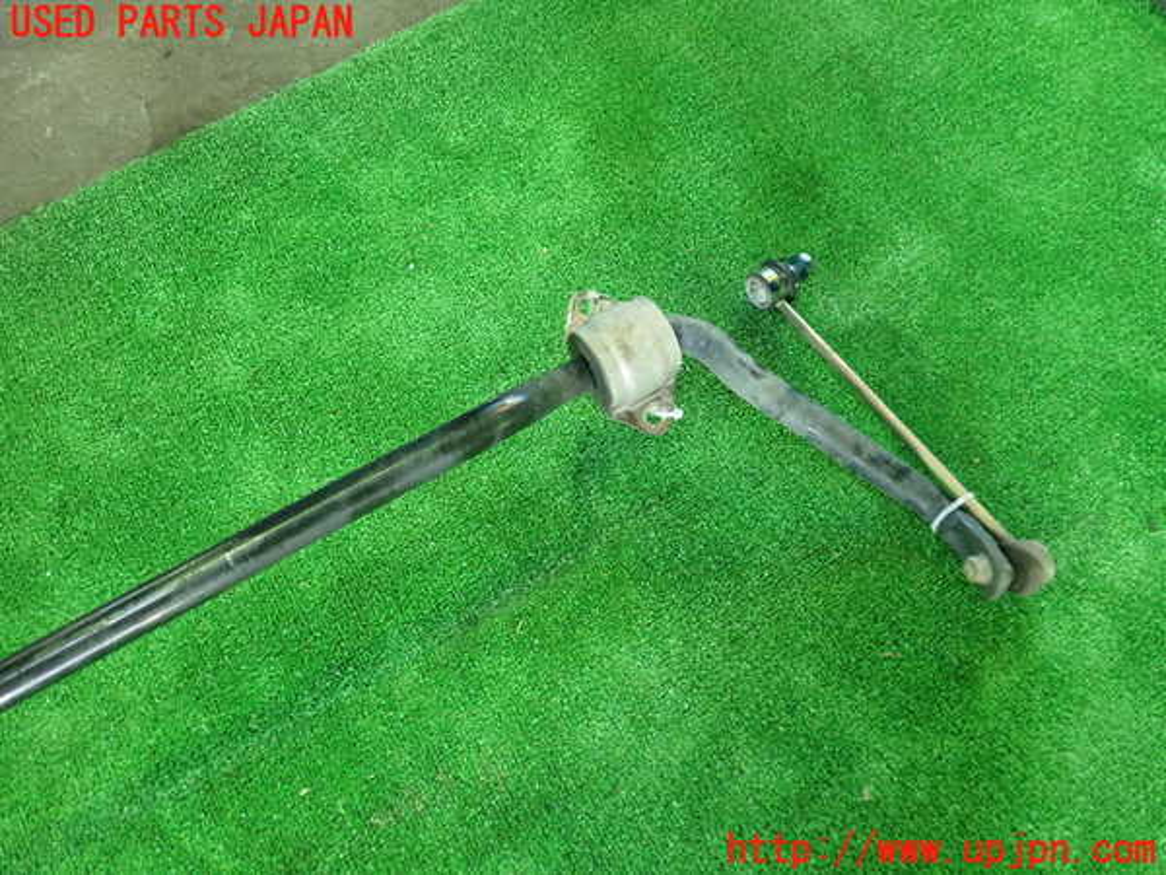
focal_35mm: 30
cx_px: 583
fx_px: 1011
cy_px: 438
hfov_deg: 60.0
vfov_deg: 46.8
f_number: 2.3
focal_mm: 5.5
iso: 800
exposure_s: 1/40
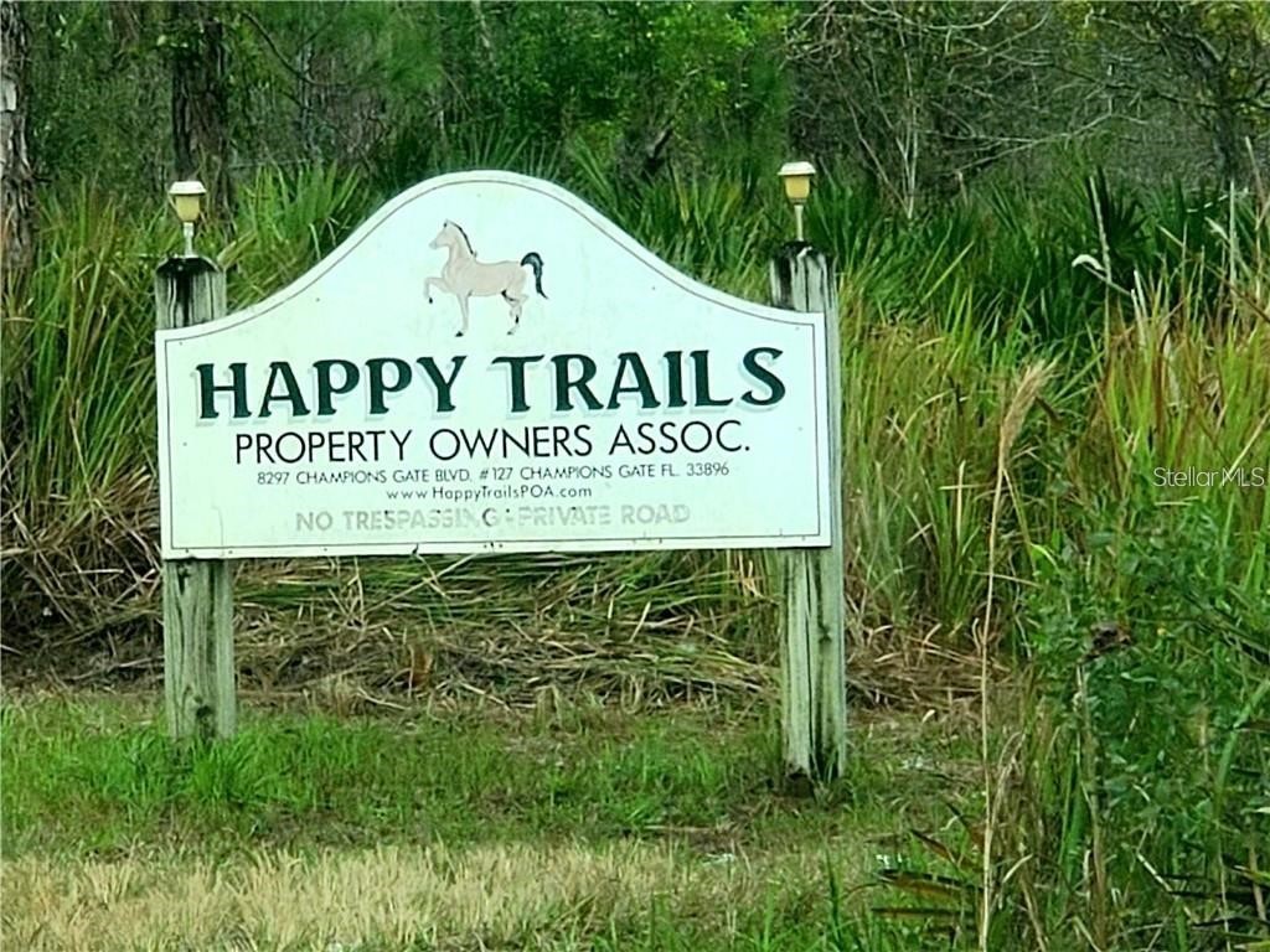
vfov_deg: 28.0
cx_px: 635
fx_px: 1908
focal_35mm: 52
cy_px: 476
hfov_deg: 36.8
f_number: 2.4
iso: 50
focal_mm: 6
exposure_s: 1/126
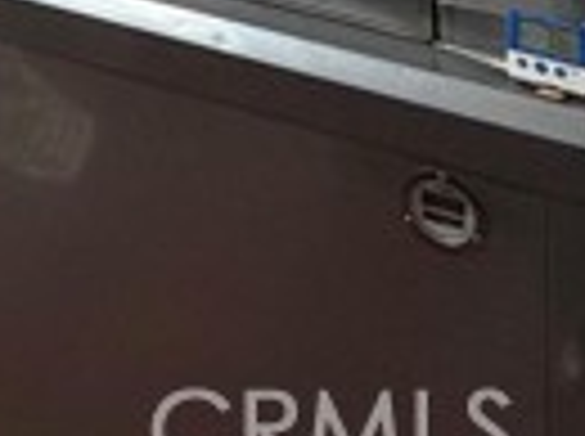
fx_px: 1164
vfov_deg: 14.6
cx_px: -158
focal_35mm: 69
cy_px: -584
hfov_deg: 24.8
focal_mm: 2.22
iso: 200
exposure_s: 1/60
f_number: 2.2
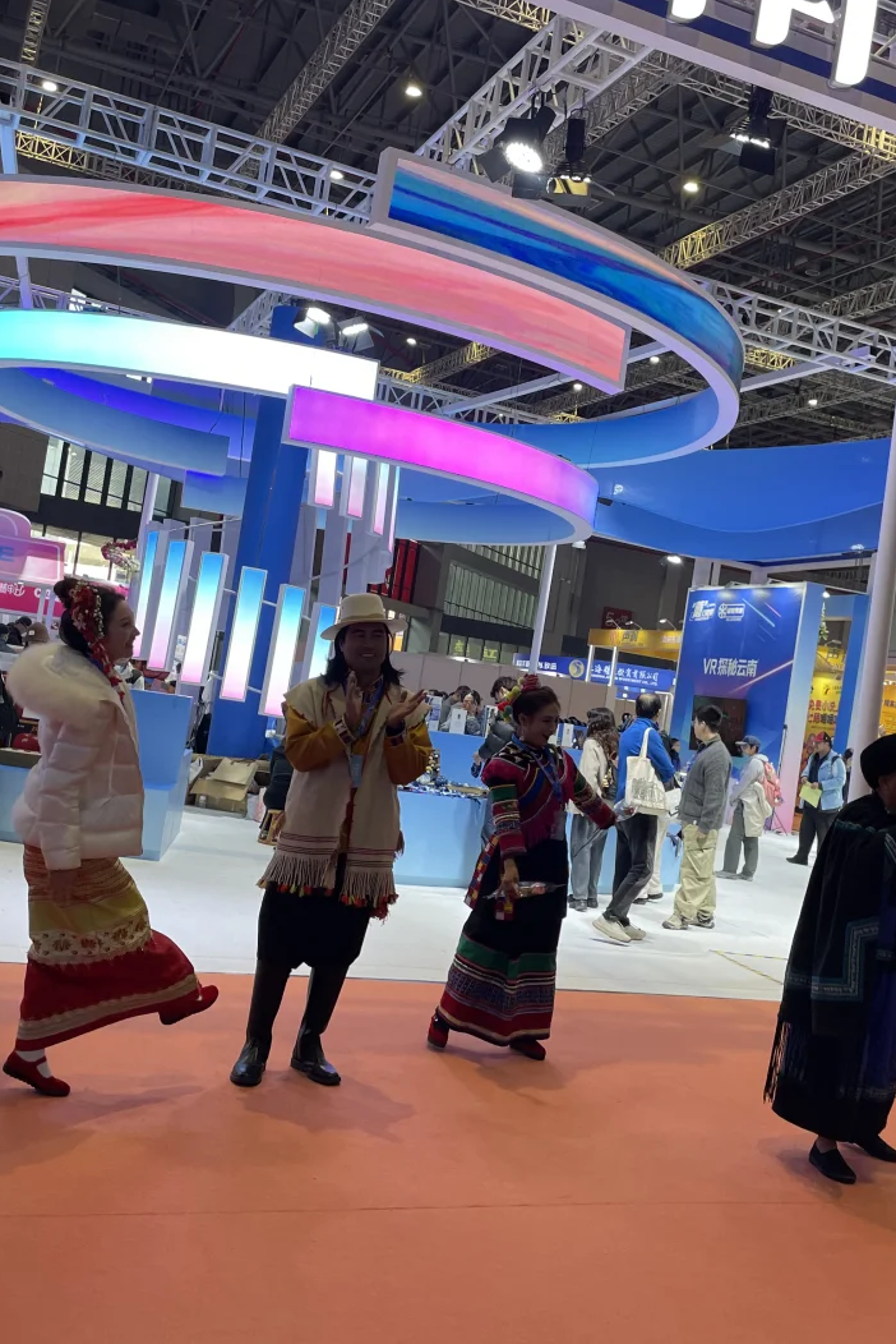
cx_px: 532
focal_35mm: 37
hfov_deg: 35.8
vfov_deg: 51.9
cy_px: 664
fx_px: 1380
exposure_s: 1/98
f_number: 1.6
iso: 50
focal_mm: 4.2
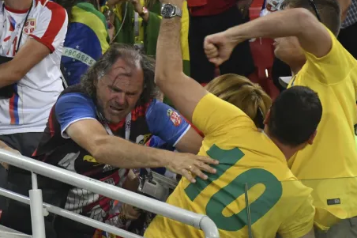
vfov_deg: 5.7
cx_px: 90
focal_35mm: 240
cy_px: 110
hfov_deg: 8.6
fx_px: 2377
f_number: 5.6
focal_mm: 95
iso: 5000
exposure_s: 1/800
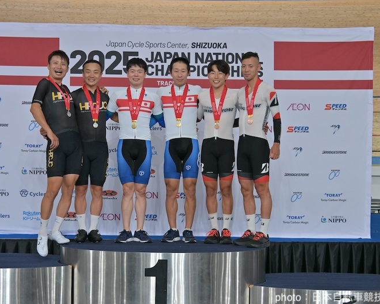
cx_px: 180
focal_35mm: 75
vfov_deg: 20.4
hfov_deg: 25.4
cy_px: 153
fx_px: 843
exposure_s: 1/160
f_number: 7.1
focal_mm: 66
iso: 640
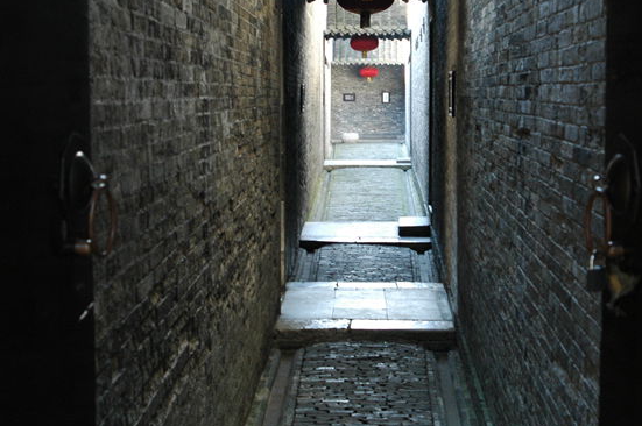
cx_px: 373
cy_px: 174
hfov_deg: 32.9
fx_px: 1087
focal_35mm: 61
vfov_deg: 22.2
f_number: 5.6
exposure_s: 1/30
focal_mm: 28
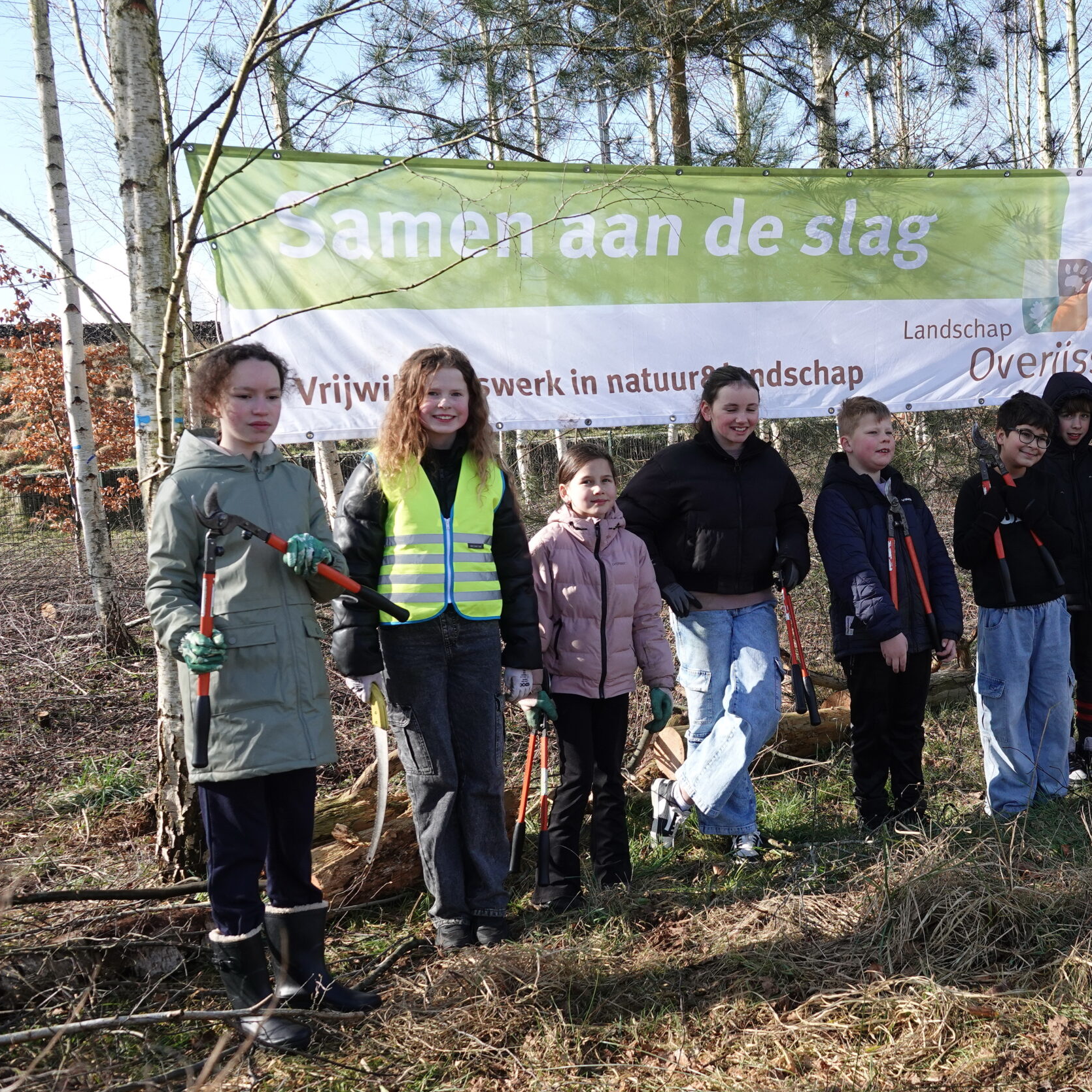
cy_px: 544
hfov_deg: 38.1
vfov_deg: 39.2
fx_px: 1535
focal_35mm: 43
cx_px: 831
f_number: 2.8
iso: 160
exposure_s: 1/1000
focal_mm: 12.04
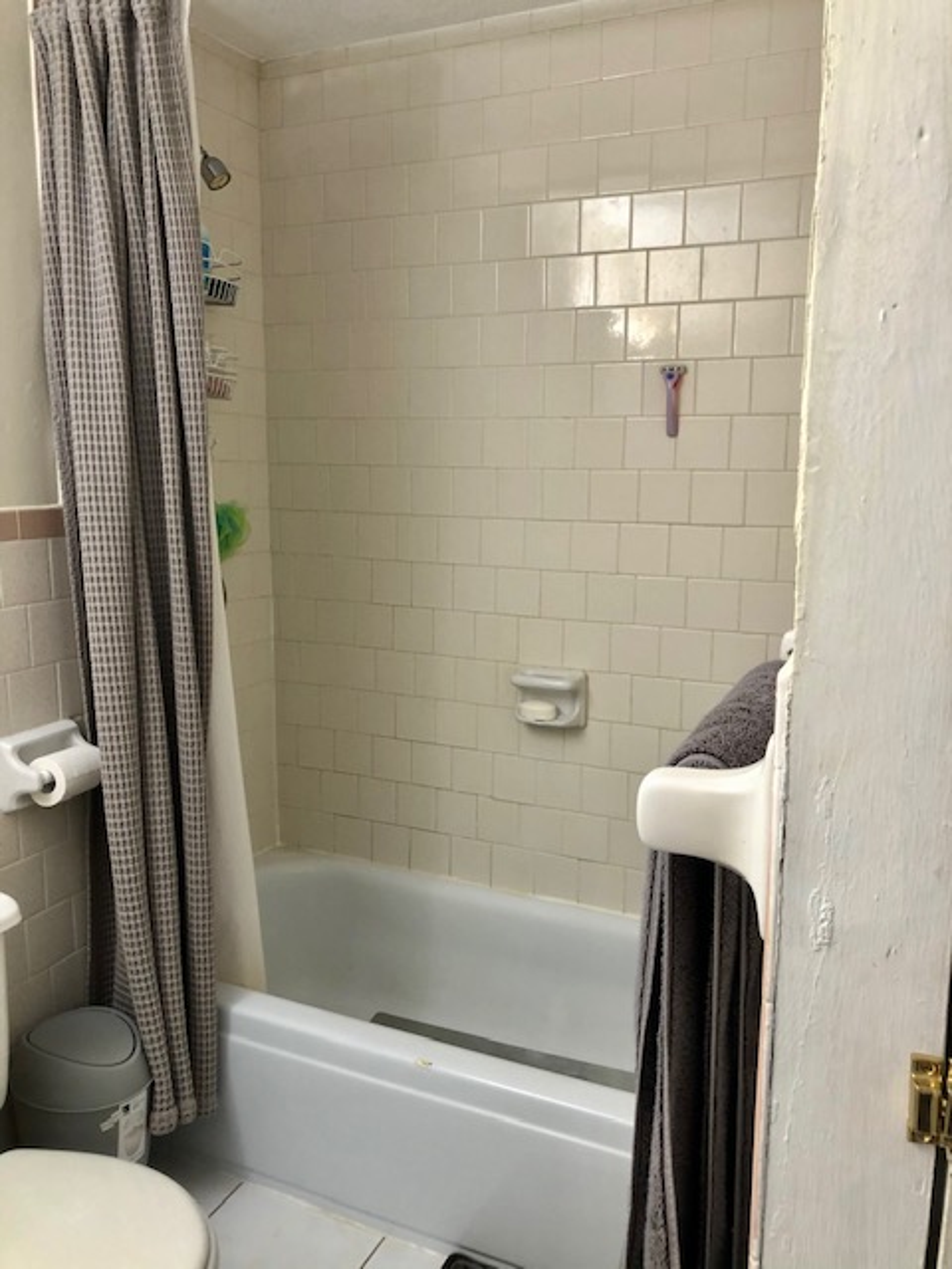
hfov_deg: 49.7
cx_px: 476
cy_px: 634
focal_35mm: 28
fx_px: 1027
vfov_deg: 63.4
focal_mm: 4
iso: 32
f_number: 1.8
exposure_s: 1/20
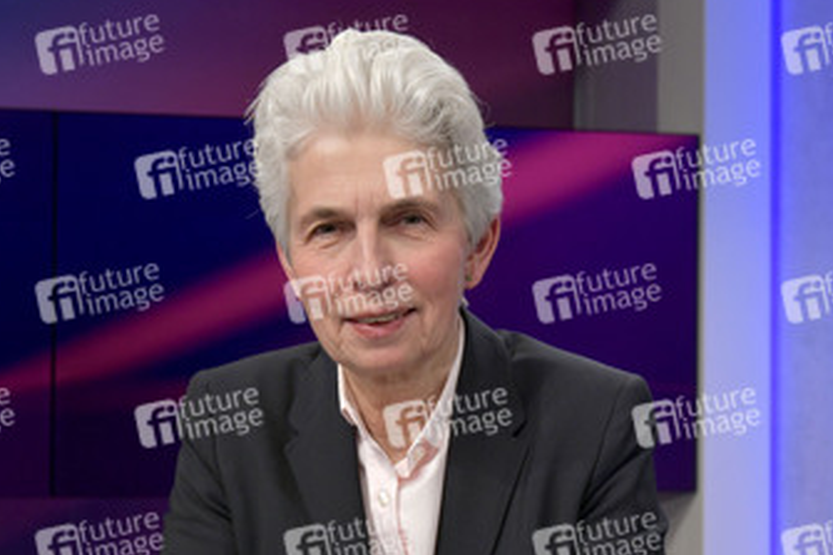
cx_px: 382
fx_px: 1619
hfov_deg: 28.8
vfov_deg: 19.4
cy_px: 356
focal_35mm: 70
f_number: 7.1
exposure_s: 1/200
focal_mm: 52
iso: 2000
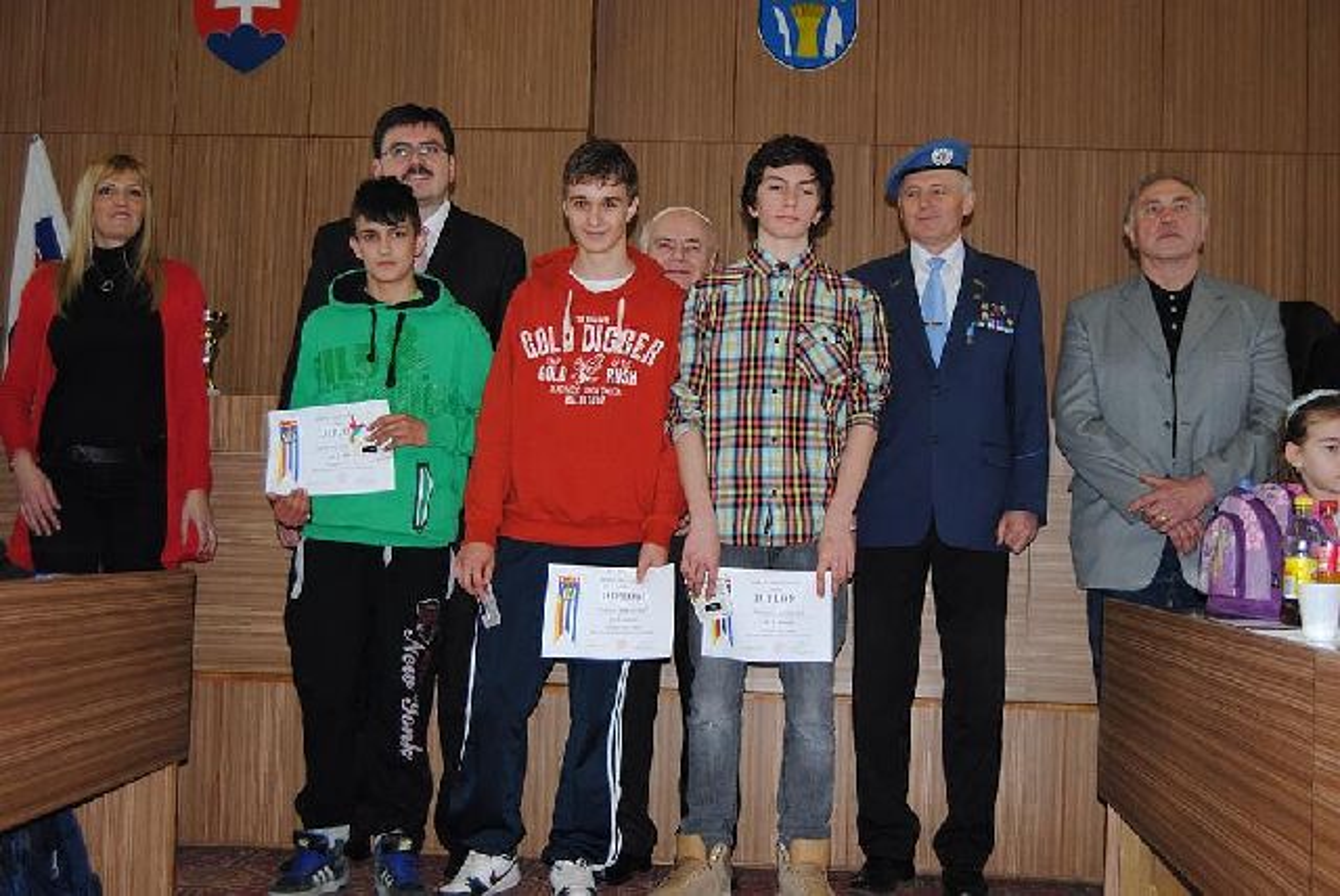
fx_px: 1788
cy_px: 448
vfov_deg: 28.1
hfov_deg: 41.1
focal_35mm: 48
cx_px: 670
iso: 200
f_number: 4.5
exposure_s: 1/60
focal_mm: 32
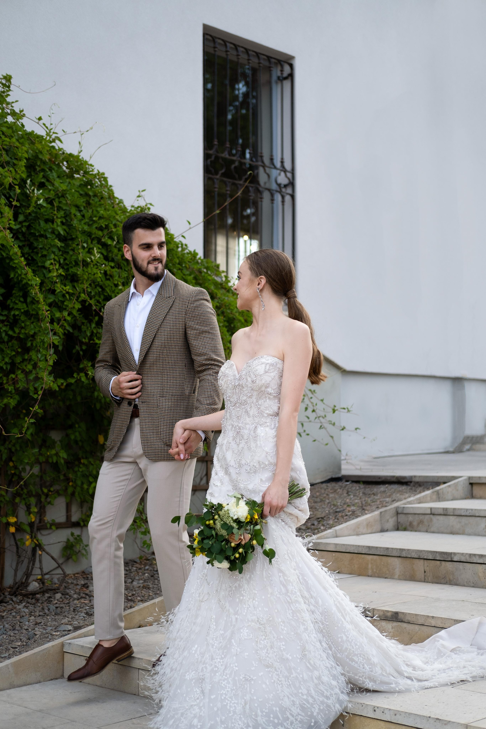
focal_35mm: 53
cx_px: 243
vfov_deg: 37.5
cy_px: 364
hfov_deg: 25.5
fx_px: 1073
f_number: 2
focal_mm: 35
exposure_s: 1/900
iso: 160
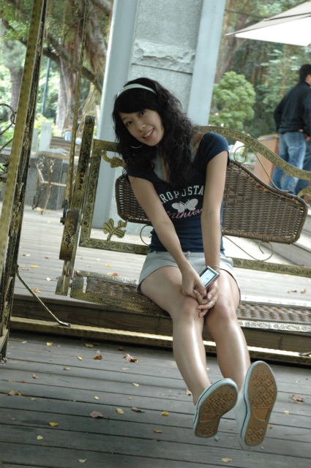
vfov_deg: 35.1
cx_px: 156
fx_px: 741
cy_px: 234
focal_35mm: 57
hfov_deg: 23.7
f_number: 4.2
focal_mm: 38
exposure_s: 1/40
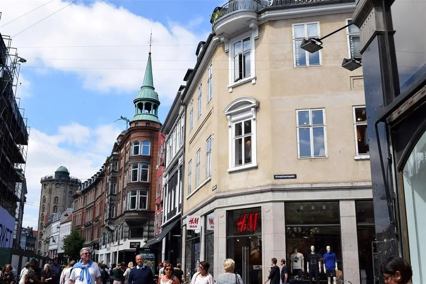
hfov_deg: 51.3
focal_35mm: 38
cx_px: 213
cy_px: 142
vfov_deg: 35.5
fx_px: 444
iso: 200
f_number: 10
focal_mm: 25
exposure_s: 1/400
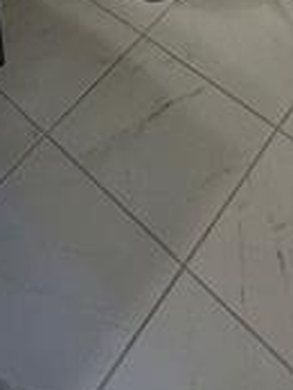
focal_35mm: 62
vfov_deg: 18.5
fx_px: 699
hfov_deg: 22.6
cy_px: -408
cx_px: -11
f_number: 2.2
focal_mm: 2.22
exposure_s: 1/120
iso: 80
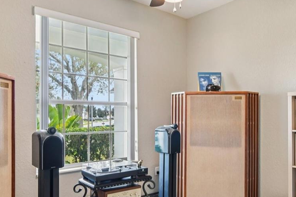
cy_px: 124
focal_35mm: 30
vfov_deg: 43.2
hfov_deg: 61.9
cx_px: 157
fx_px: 246
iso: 400
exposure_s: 1/13
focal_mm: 14
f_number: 8
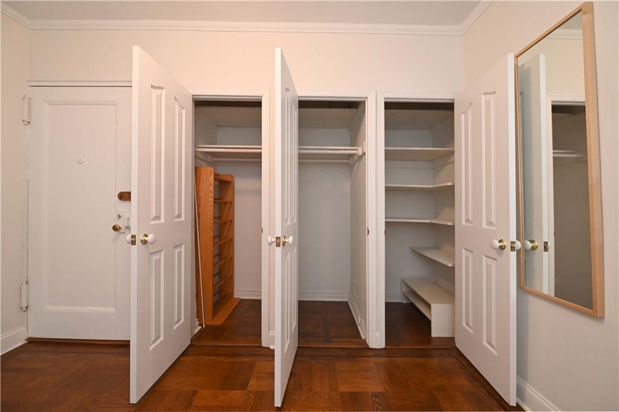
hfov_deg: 104.3
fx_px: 241
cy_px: 206
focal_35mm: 14
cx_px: 310
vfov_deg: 81.1
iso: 2200
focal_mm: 14
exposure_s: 1/60
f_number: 4
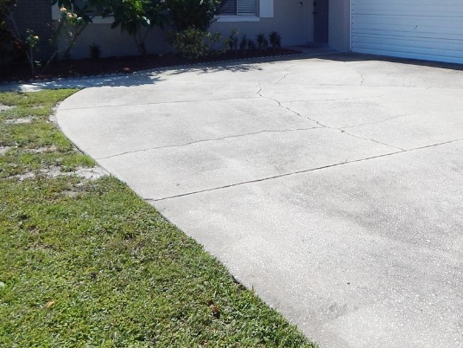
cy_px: 51
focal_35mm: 42
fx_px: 562
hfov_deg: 43.8
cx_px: 328
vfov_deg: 33.0
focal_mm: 4
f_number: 6
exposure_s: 1/400
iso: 125
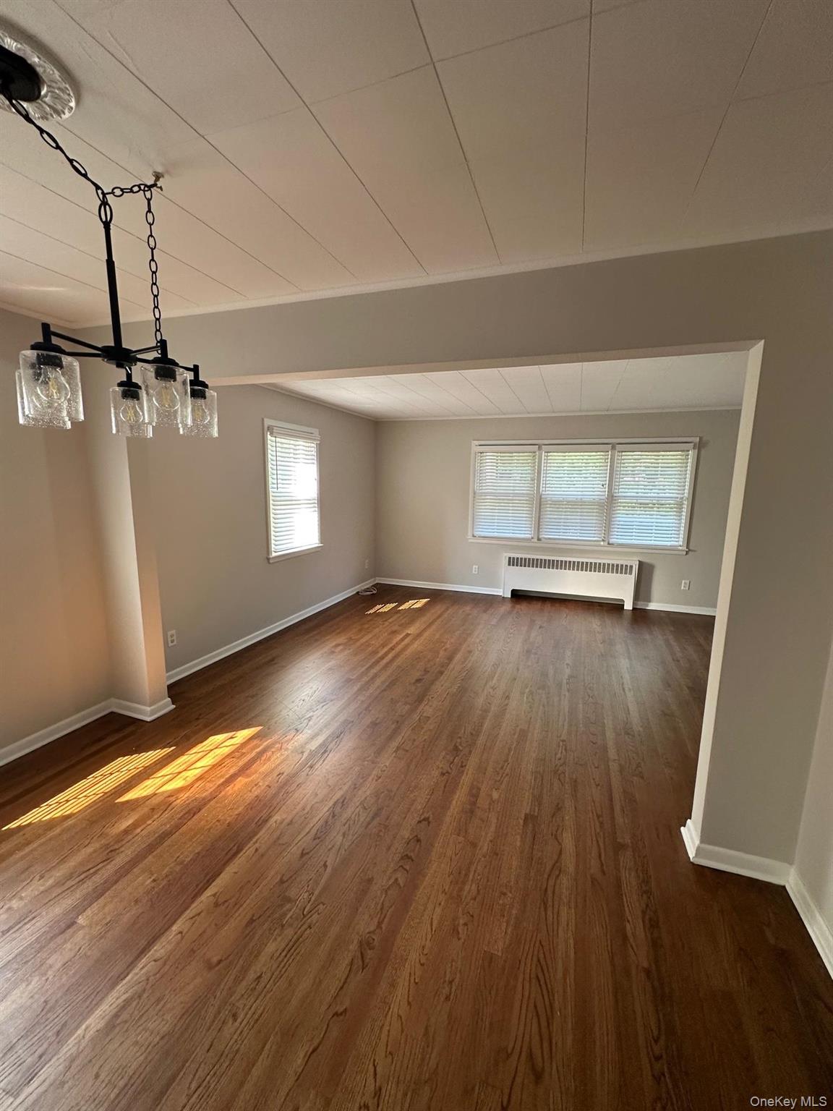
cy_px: 556
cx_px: 416
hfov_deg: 85.7
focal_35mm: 14
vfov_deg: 102.1
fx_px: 449
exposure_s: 1/120
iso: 160
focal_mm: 2.22
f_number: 2.2
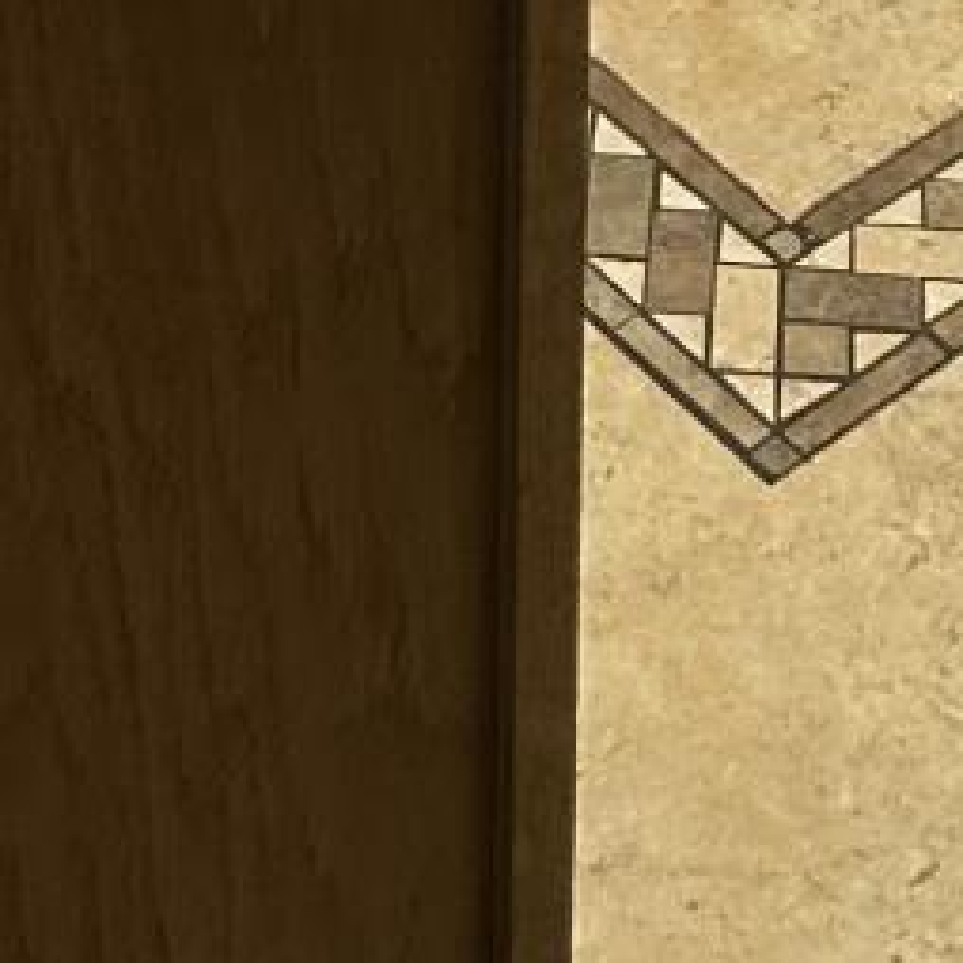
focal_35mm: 167
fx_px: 5256
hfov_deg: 10.5
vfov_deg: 7.6
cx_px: 326
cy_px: -2794
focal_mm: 6.86
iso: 125
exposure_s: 1/60
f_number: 1.78
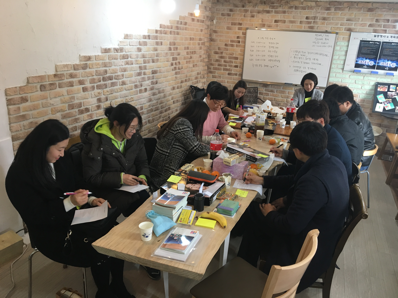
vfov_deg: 48.2
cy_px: 149
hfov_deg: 61.7
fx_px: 333
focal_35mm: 29
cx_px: 199
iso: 80
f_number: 2.2
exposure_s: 1/30
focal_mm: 4.15
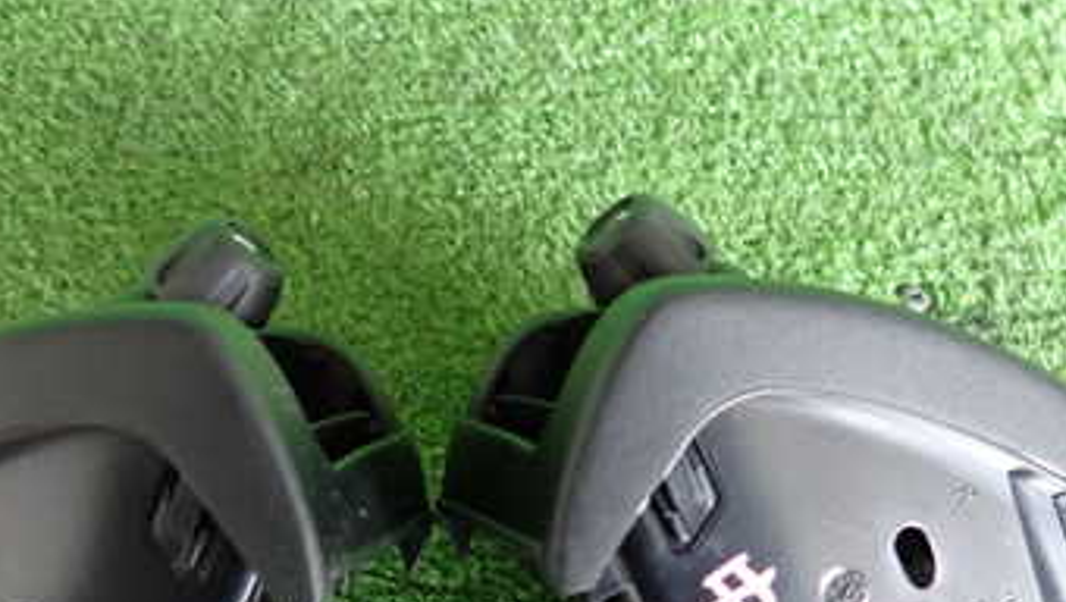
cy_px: 574
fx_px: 1358
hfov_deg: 42.8
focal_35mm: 48
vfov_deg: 24.1
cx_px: 458
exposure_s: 1/30
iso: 800
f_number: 2
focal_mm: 4.5
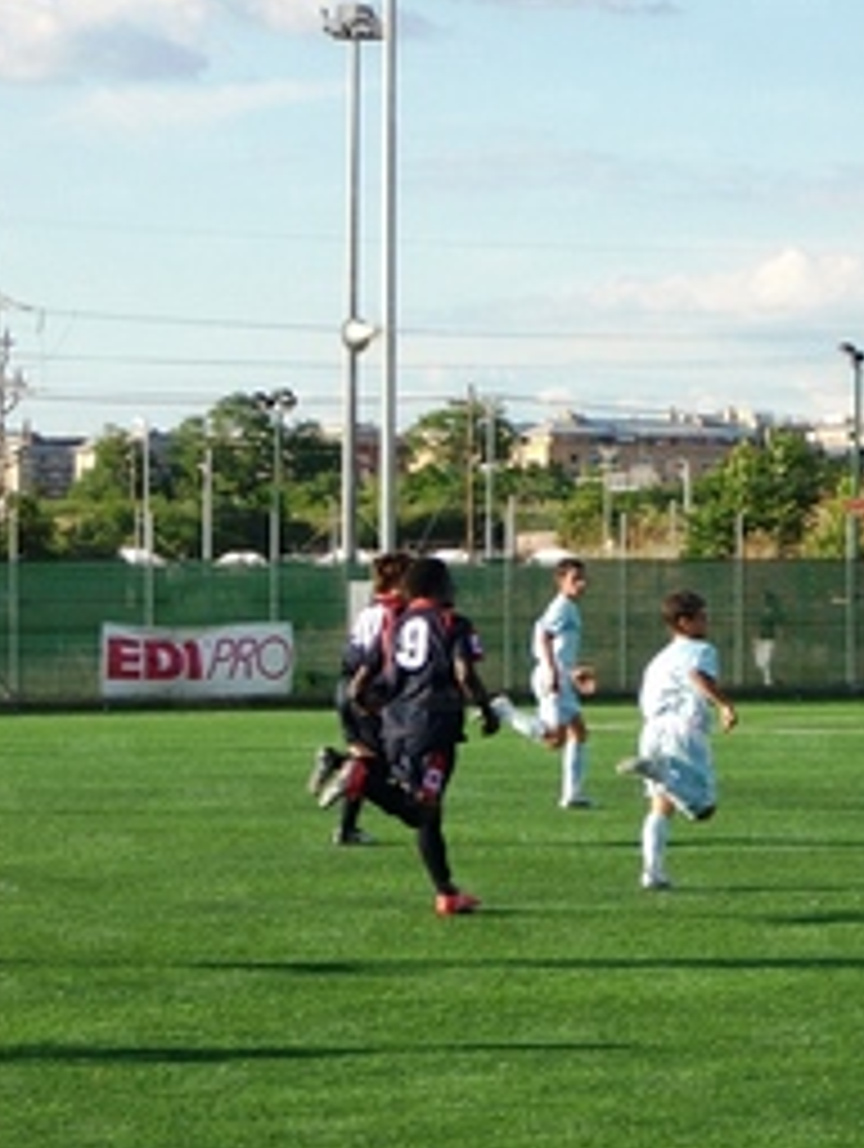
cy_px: 653
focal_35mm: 177
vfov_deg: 11.2
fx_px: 5876
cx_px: 616
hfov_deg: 8.4
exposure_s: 1/250
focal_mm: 18.6
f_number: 5.2
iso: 87
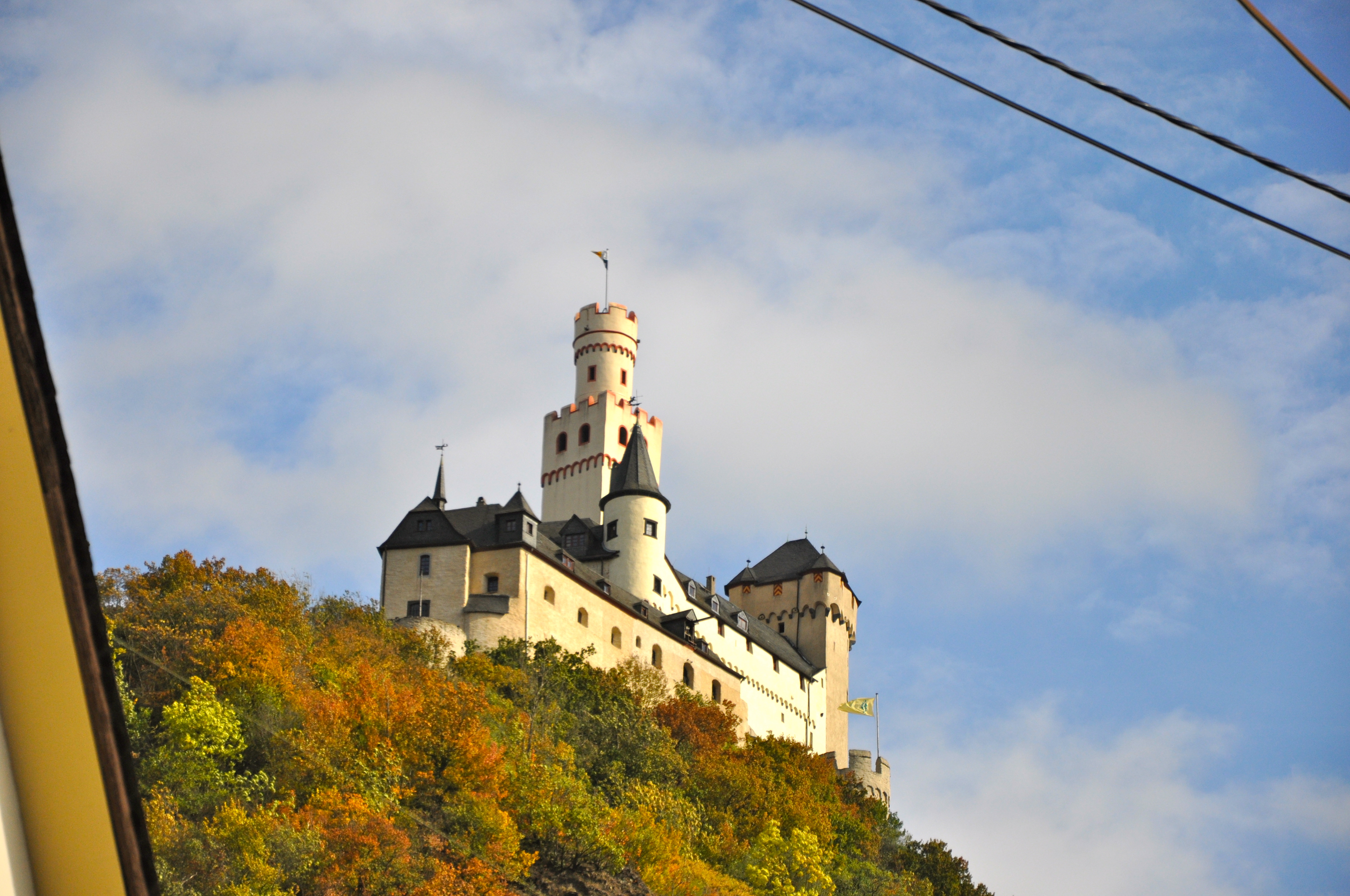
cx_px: 675
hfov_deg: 16.1
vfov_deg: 10.7
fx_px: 4775
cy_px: 448
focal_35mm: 128
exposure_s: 1/1250
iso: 400
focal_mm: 85
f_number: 5.6
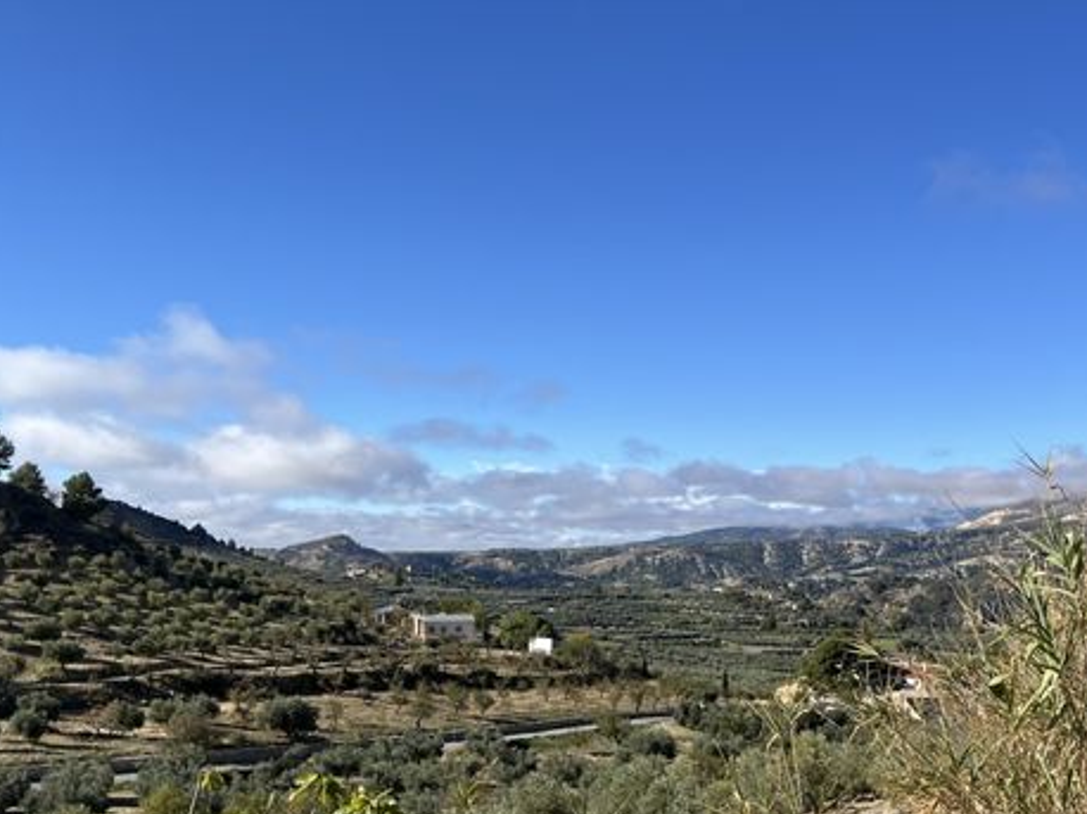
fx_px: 1255
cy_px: 546
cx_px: 630
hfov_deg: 46.7
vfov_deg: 35.6
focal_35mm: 40
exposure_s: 1/3876
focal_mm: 5.1
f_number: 1.6
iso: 50
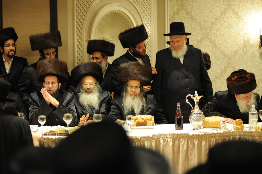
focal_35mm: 80
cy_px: 87
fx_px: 582
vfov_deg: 17.0
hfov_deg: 25.4
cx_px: 131
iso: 3200
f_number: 2.8
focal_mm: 80
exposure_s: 1/125
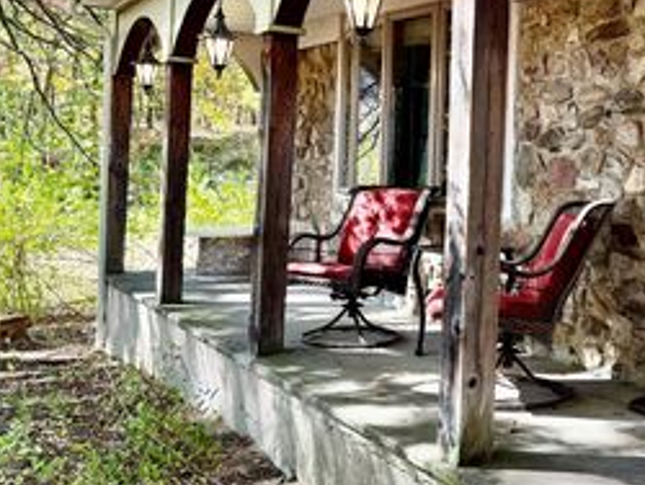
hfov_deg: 38.4
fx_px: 895
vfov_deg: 30.1
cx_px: 495
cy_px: 161
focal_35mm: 48
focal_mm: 6.76
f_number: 1.78
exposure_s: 1/240
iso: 125
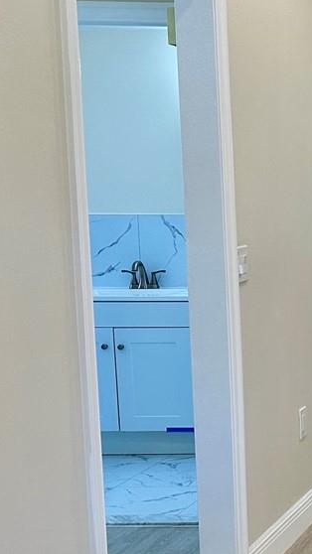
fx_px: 1103
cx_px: 698
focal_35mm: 75
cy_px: 318
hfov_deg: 13.0
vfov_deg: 28.2
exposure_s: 1/166
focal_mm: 6.86
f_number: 1.78
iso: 100
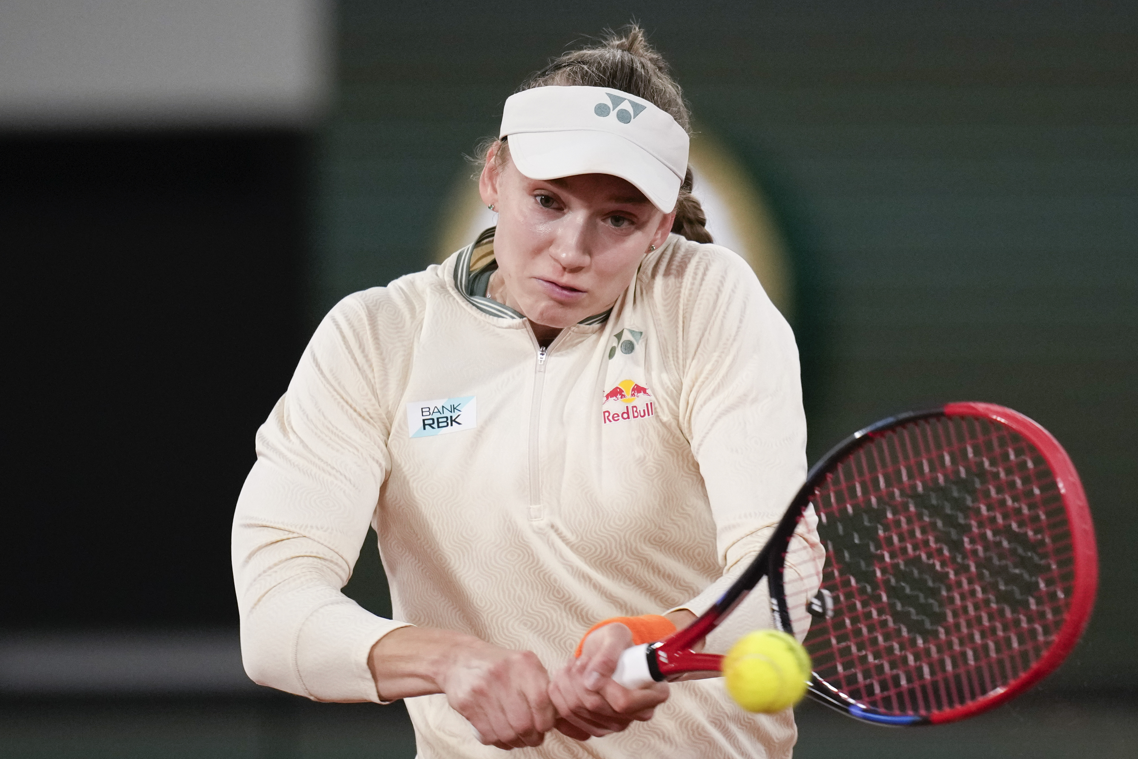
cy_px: 380
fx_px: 18965
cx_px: 569
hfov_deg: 3.4
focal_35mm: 600
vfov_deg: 2.3
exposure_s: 1/2500
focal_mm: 400
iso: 2500
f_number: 2.8
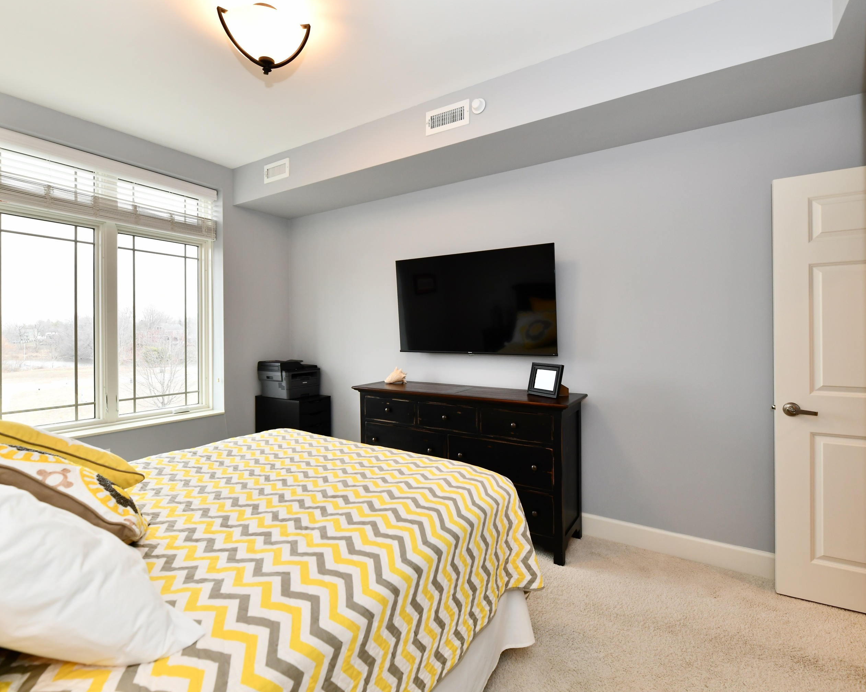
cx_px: 423
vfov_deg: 80.4
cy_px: 346
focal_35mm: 16
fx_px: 410
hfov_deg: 93.1
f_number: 6.3
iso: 640
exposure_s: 1/80
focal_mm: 14
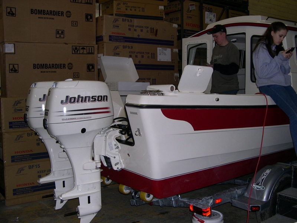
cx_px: 148
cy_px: 112
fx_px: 326
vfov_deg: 37.7
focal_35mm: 38
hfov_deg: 49.0
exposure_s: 1/60
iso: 100
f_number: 2.8
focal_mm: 8
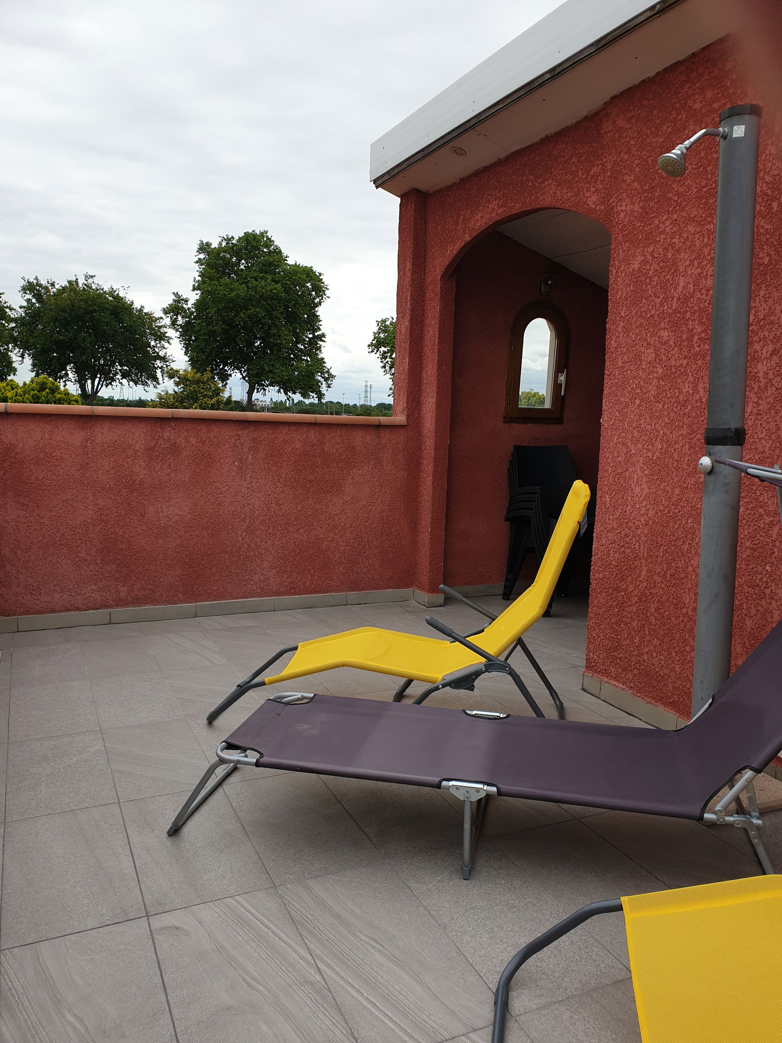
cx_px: 391
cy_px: 522
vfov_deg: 67.3
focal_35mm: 26
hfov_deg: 53.1
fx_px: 783
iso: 50
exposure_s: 1/1182
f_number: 2.4
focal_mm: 4.3
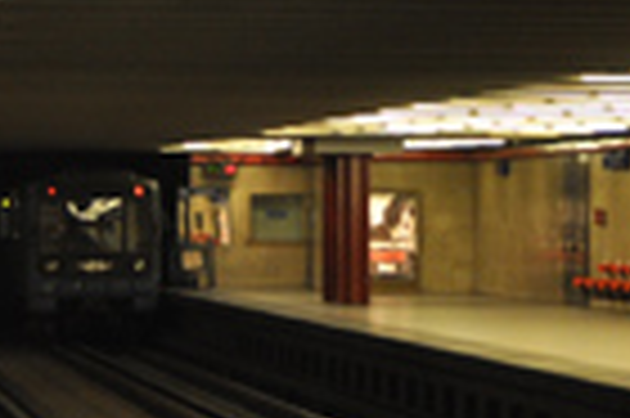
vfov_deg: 6.6
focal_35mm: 207
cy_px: 85
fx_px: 3618
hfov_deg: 9.9
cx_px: 396
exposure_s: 1/60
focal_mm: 32
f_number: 4
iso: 800
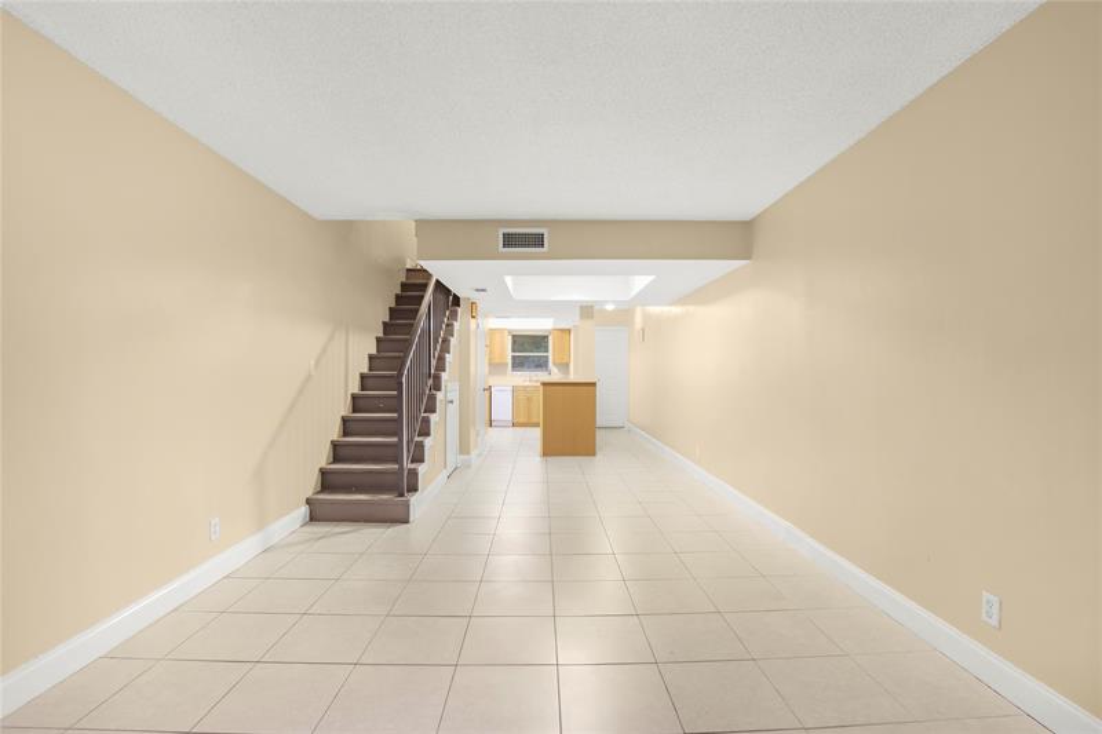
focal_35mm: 15
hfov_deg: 100.4
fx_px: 459
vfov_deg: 77.3
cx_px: 551
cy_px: 367
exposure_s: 1/8
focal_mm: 10
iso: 100
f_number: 8
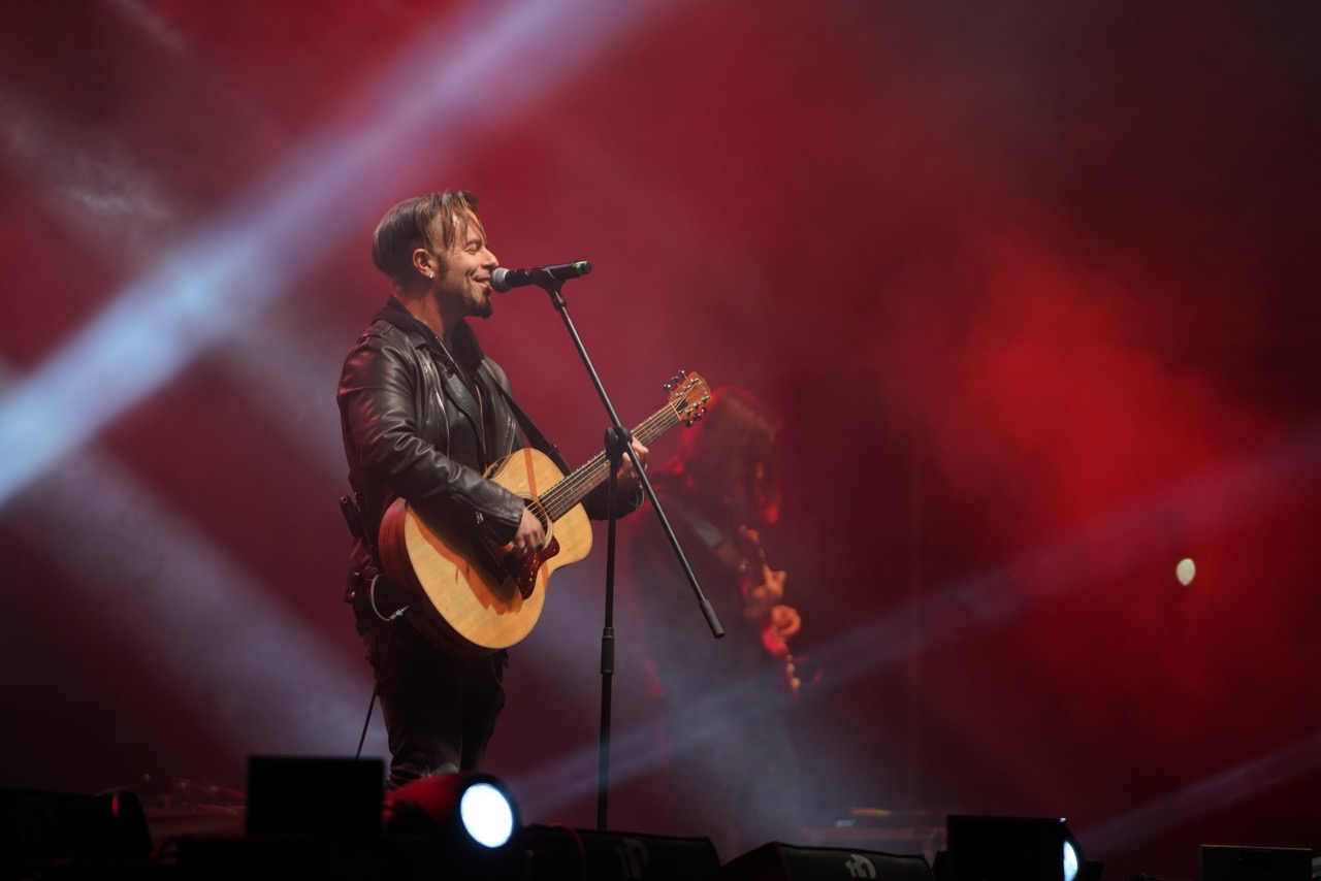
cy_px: 440
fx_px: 6019
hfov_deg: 12.5
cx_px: 660
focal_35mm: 164
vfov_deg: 8.4
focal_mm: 164
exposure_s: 1/100
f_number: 2.8
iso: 160
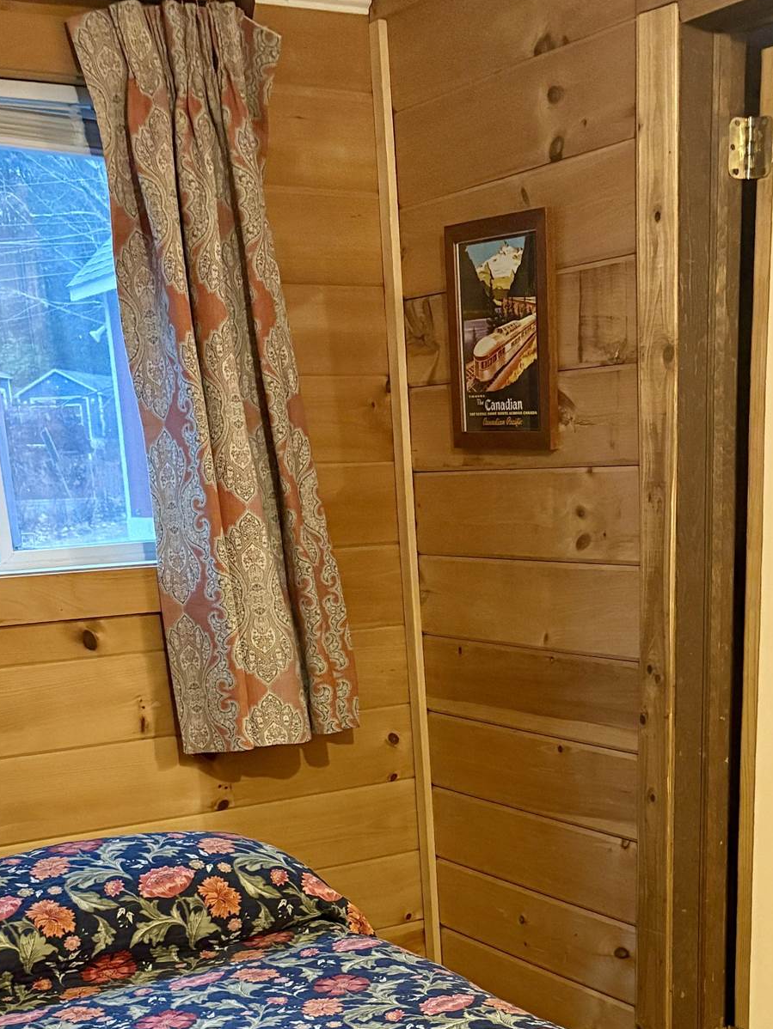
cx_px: 455
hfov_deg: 29.1
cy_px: 976
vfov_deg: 35.3
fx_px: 1488
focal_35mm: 50
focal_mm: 5.96
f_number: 1.6
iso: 800
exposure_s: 1/30
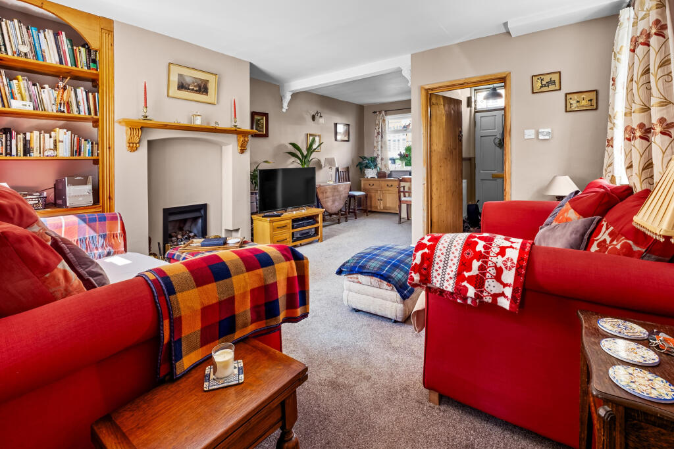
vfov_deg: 77.3
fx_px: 281
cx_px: 337
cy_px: 224
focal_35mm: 15
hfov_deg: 100.4
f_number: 8
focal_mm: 10
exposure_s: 3
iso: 160
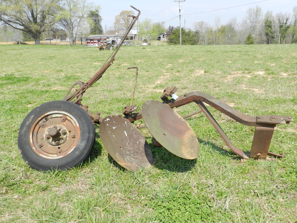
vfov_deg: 44.2
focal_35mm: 32
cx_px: 148
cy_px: 112
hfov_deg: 56.8
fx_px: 275
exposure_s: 1/800
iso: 160
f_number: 3.7
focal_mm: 5.6
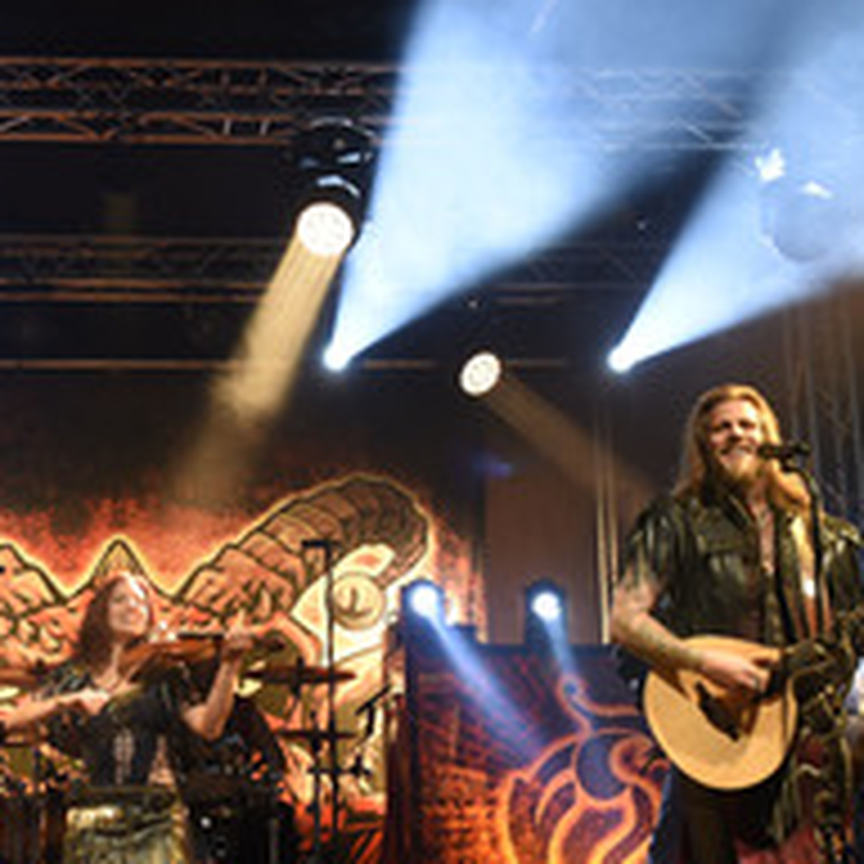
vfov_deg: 27.6
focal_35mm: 62
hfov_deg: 27.2
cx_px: 173
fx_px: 1751
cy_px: 526
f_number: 5.6
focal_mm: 31
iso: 1600
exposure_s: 1/60
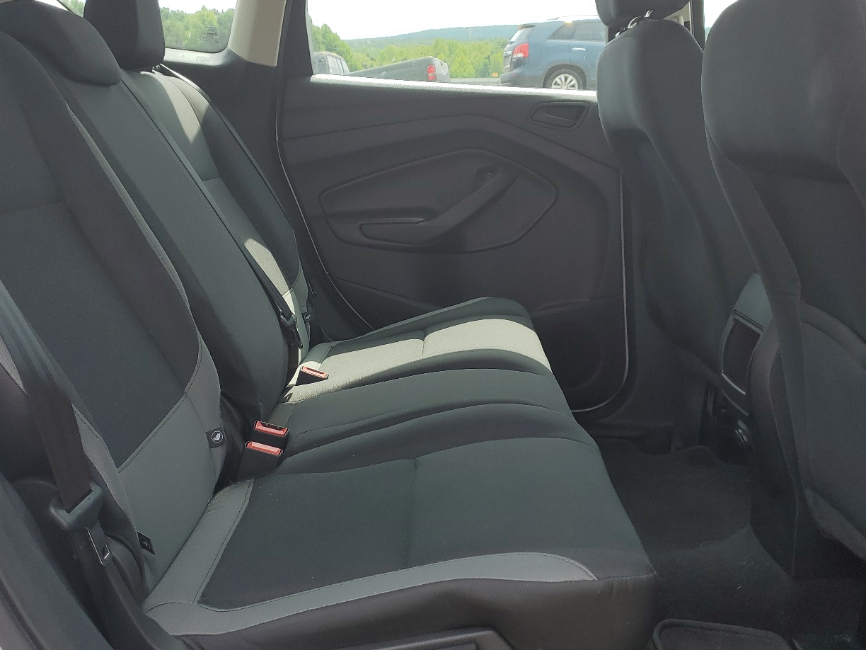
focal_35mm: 34
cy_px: 262
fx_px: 851
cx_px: 410
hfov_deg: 53.9
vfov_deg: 41.6
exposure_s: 1/909
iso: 50
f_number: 1.5
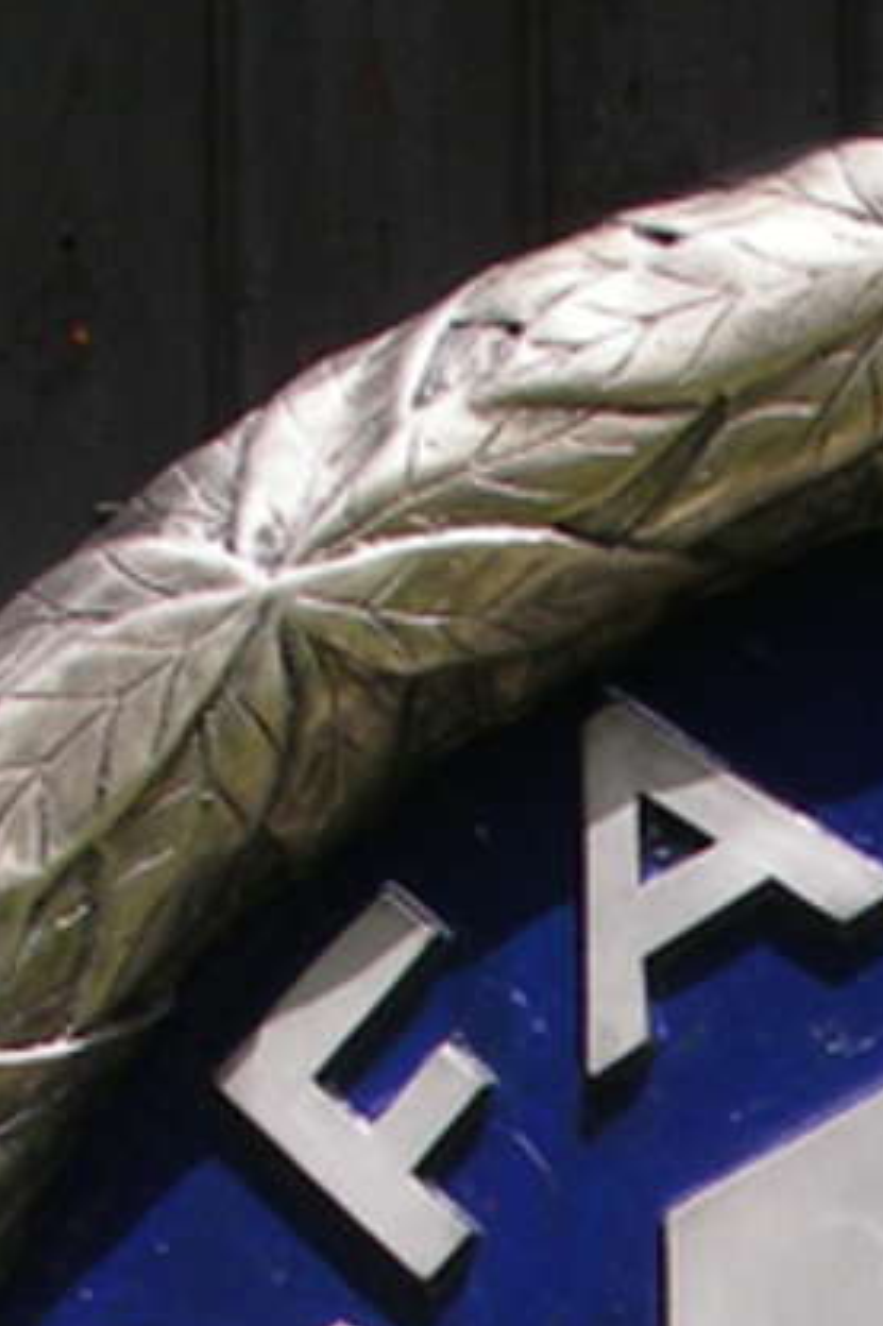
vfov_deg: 10.7
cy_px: 1944
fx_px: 6812
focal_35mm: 185
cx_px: 1240
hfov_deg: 7.3
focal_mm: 7.8
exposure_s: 1/320
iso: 80
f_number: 4
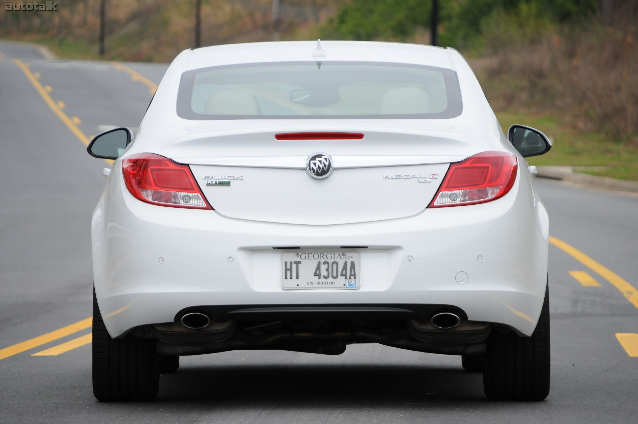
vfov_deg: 5.7
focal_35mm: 240
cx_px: 319
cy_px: 212
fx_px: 4249
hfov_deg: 8.6
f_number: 5.6
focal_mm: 160
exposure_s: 1/800
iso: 800
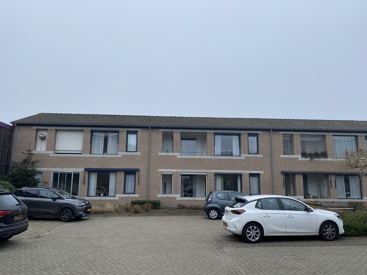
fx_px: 276
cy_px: 138
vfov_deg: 53.1
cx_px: 184
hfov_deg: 67.3
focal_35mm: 26
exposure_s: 1/1025
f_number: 1.8
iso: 32
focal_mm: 4.25
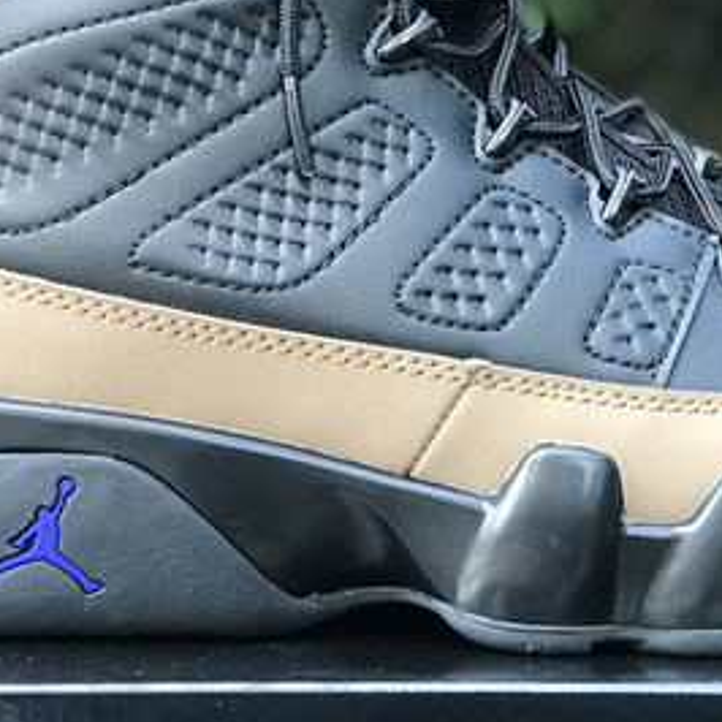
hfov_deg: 12.5
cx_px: 502
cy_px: 86
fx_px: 3304
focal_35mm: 140
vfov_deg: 12.4
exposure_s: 1/50
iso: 100
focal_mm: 6.6
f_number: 2.8
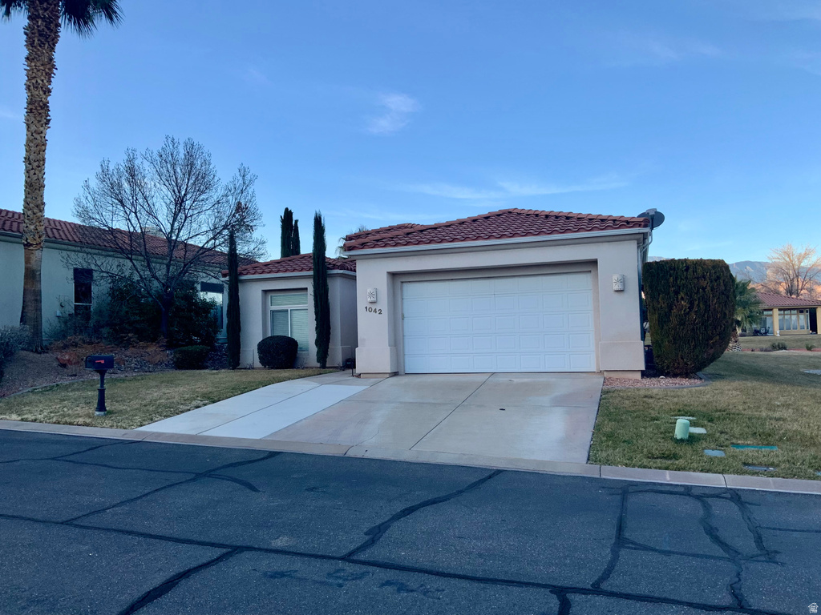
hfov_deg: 61.7
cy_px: 308
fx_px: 688
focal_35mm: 29
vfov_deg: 48.2
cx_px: 410
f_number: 1.8
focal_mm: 3
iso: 16
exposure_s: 1/519
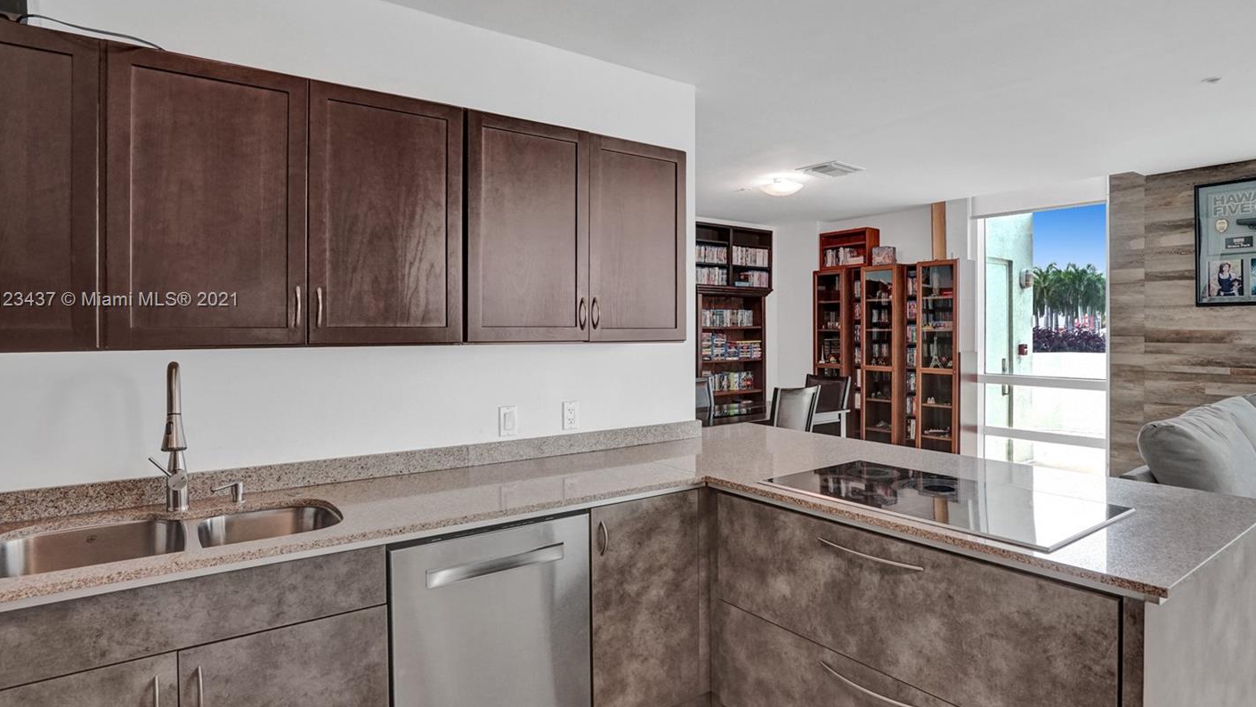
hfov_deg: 89.5
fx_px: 633
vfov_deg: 58.1
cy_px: 301
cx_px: 667
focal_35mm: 19
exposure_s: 1/125
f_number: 8
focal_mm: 16
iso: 1600
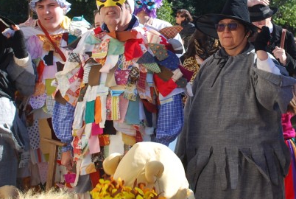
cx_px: 199
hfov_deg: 24.6
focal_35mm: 82
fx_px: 676
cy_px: 20
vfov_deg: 16.5
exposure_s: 1/160
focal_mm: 22
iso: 100
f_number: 6.3
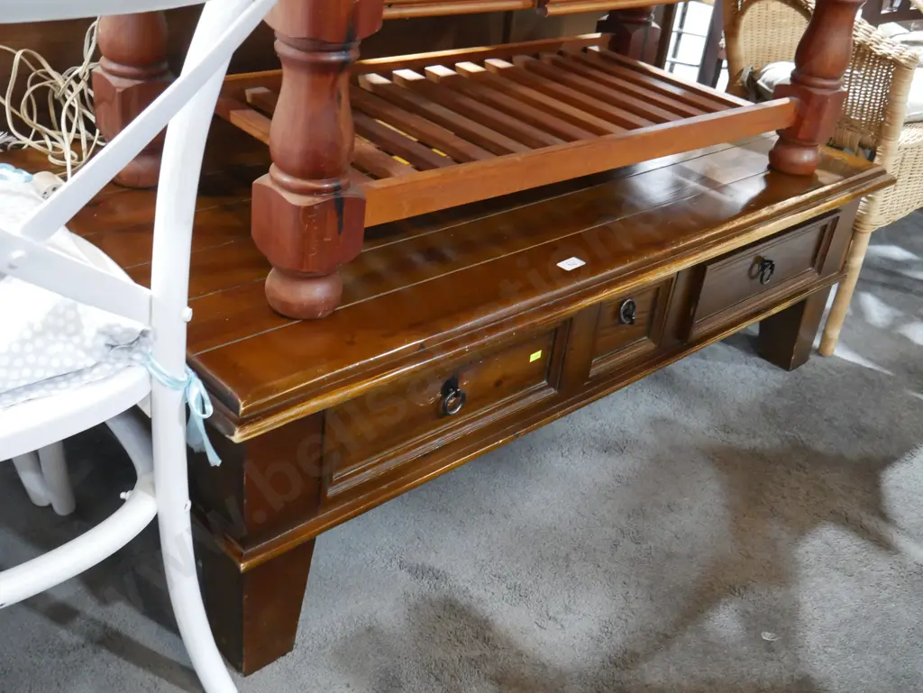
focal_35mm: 40
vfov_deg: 36.0
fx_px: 1067
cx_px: 462
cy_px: 346
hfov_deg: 46.8
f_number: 5
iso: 3200
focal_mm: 20
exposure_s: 1/40
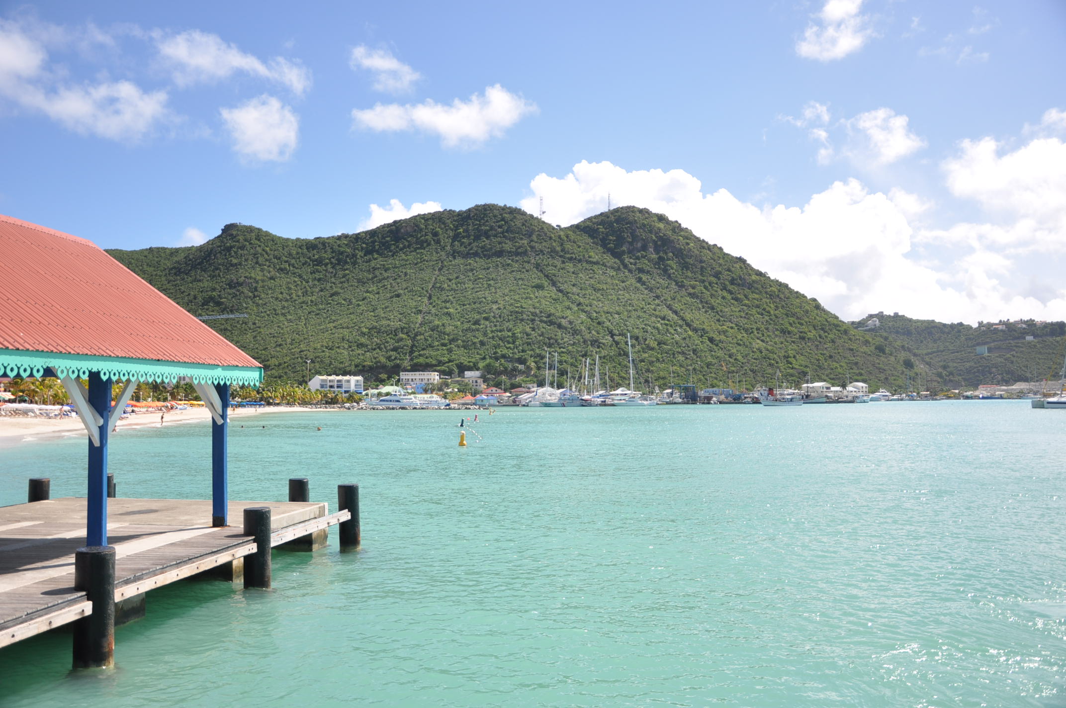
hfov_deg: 59.6
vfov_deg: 41.6
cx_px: 533
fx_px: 932
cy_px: 354
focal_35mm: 32
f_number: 3.8
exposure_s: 1/1500
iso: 200
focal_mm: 21
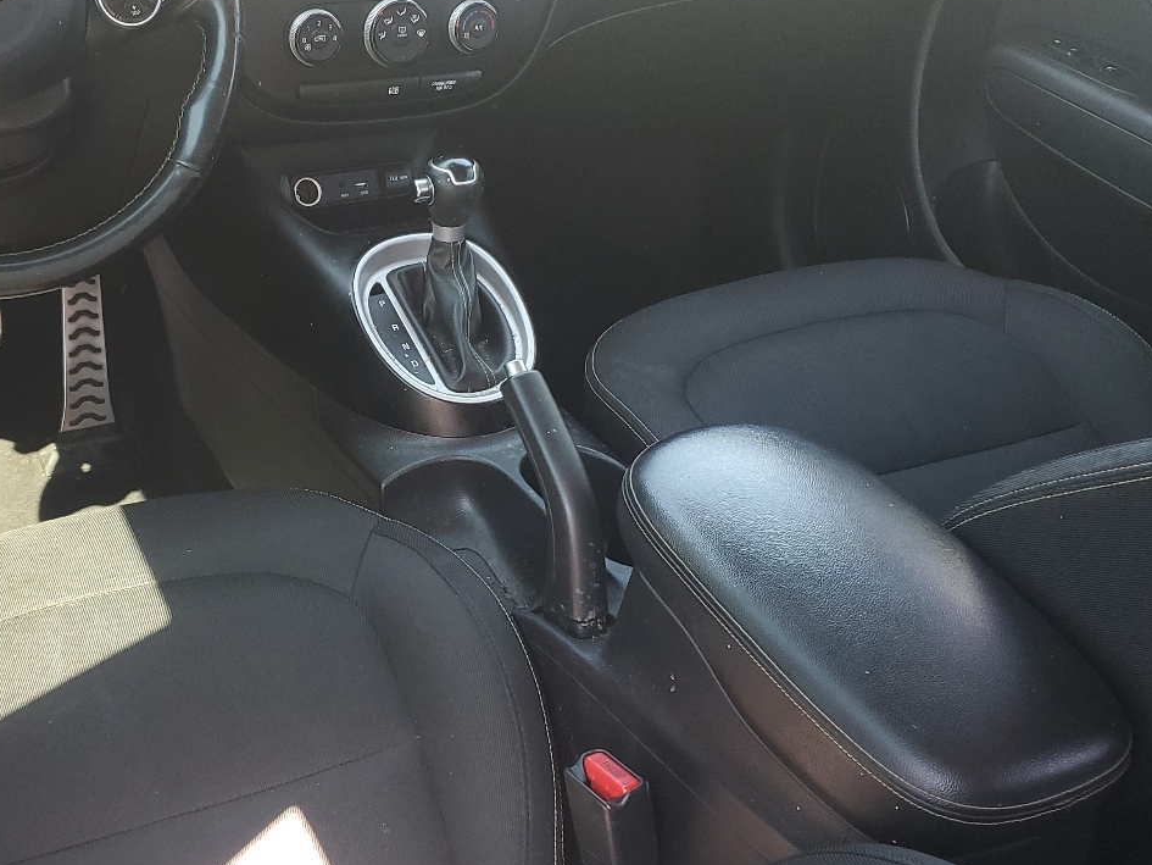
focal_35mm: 44
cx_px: 339
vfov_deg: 32.9
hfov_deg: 42.1
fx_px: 1464
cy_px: 440
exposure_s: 1/120
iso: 79
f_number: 1.5
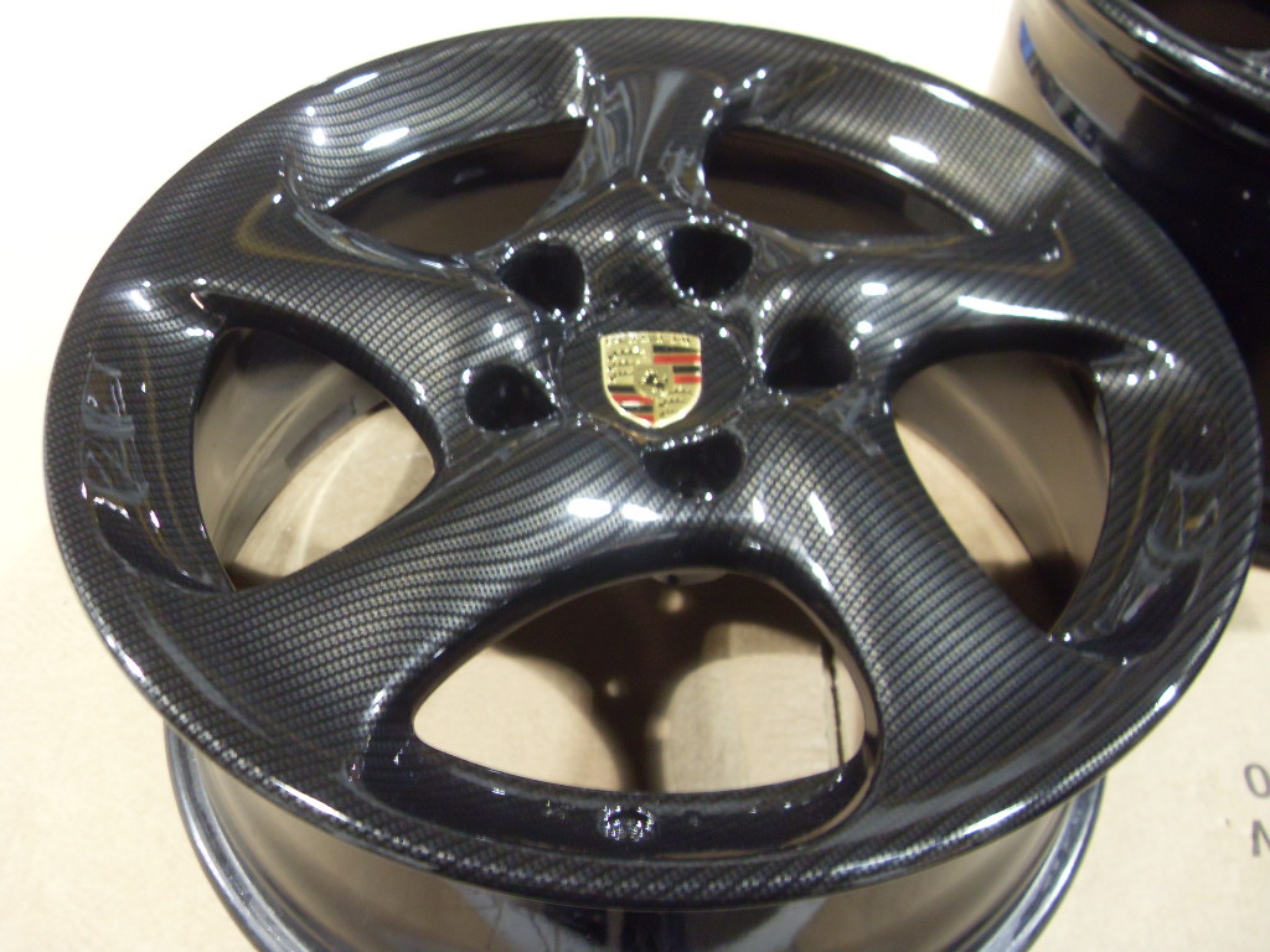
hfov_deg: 52.6
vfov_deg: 40.7
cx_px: 635
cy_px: 476
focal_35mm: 35
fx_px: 1284
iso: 200
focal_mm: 6.3
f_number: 2.8
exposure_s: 1/6
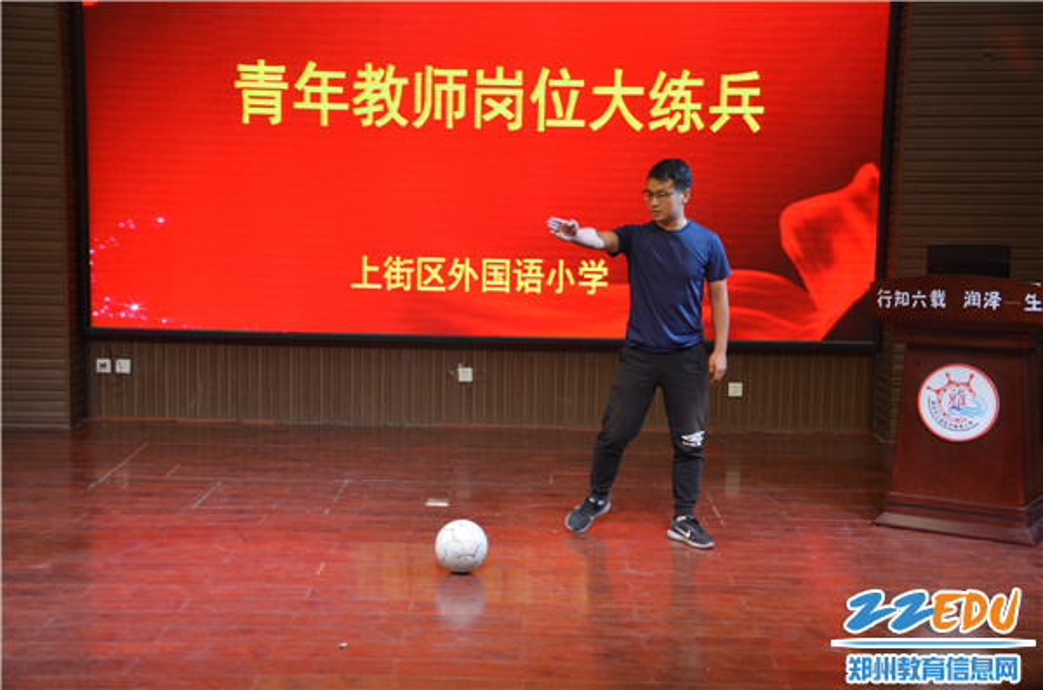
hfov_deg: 39.0
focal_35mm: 51
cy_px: 345
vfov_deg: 26.3
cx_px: 522
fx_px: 1474
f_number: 4.2
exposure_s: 1/80
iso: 400
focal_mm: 34
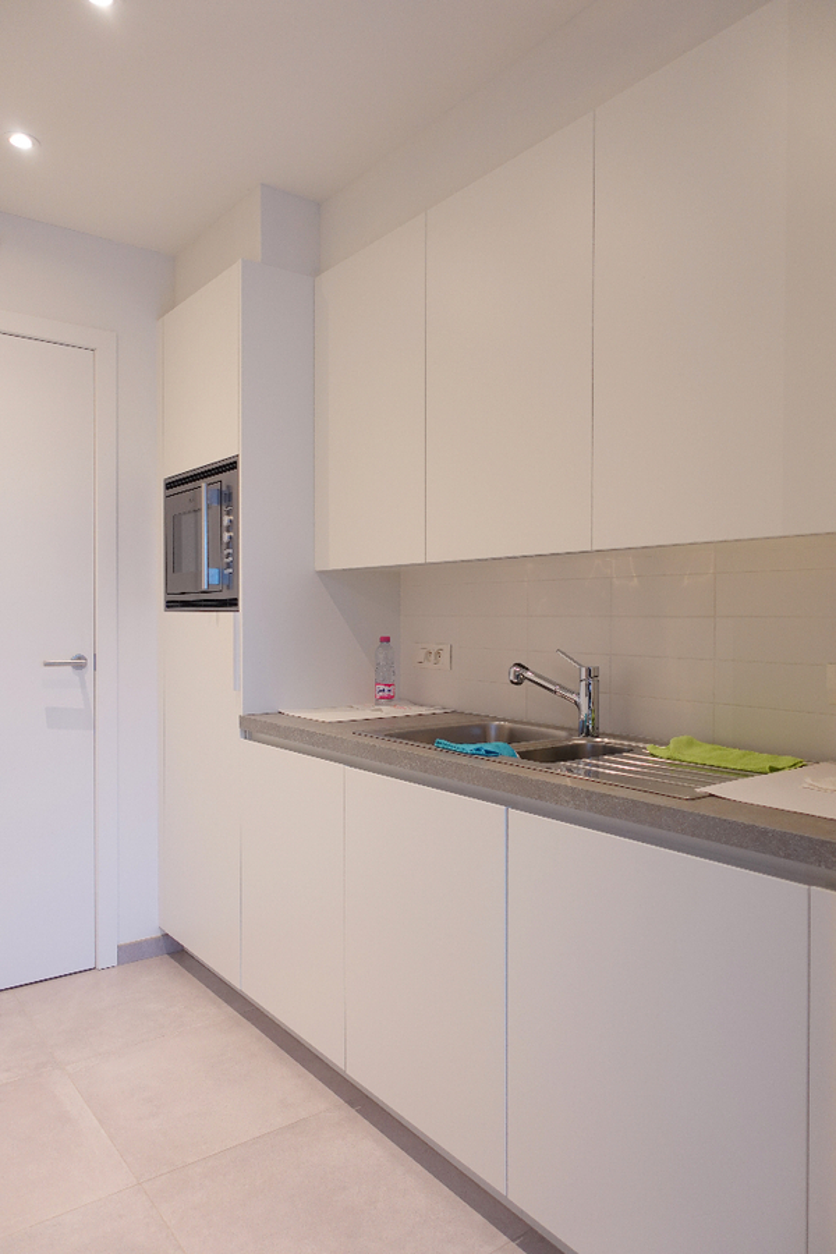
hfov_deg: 53.1
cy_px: 627
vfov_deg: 73.7
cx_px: 418
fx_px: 836
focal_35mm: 24
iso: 125
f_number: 2
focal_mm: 8.8
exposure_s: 1/30
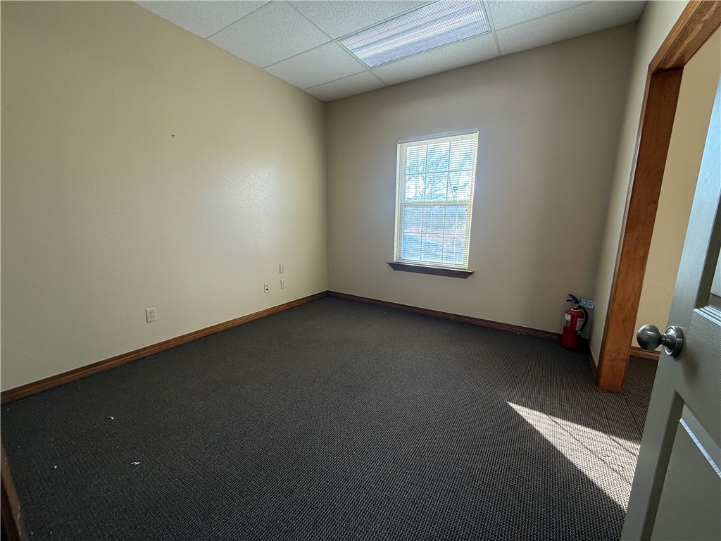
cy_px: 270
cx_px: 360
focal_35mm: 14
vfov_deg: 85.7
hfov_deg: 102.1
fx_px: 292
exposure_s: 1/120
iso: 125
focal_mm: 2.22
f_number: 2.2
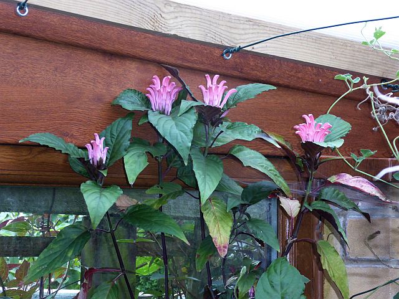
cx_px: 200
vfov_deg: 12.0
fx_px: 1429
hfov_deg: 15.9
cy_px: 150
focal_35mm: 124
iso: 640
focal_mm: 22.3
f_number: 5.2
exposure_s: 1/60
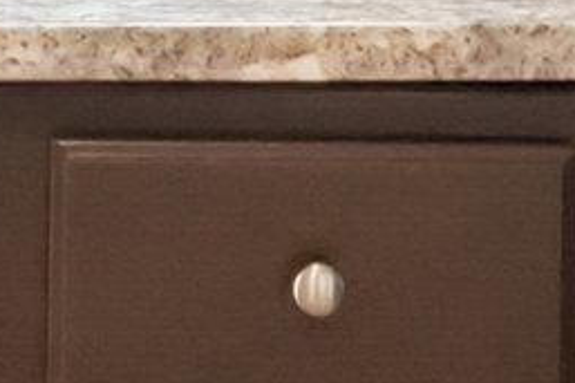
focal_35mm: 239
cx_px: -34
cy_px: -559
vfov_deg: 5.5
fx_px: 3815
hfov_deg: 8.6
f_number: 5.6
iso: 400
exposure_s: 1/160
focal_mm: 20
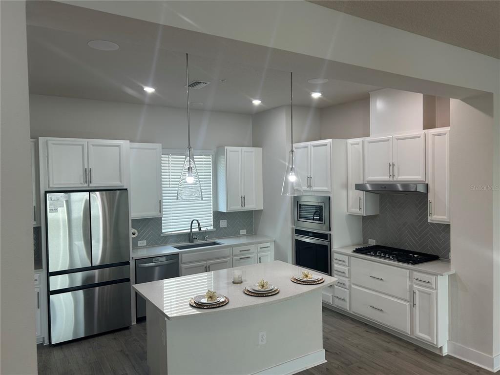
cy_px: 188
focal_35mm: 26
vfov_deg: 53.1
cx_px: 250
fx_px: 376
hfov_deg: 67.3
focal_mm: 5.7
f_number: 1.5
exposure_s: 1/120
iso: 40
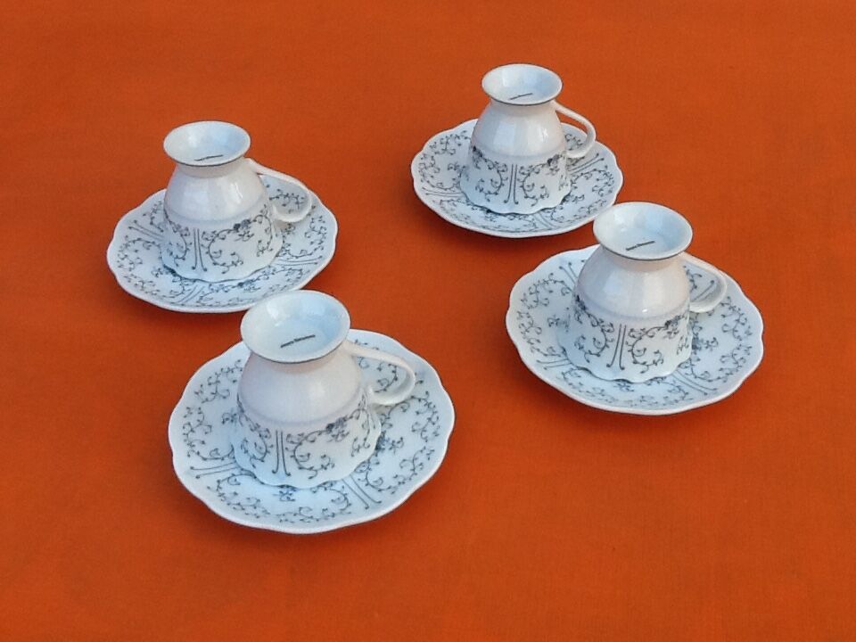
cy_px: 321
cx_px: 428
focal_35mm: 44
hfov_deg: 42.9
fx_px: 1088
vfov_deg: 32.9
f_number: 2.4
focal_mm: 2.03
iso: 40
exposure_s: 1/287
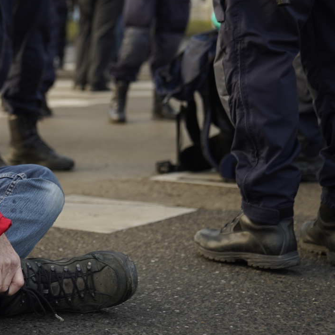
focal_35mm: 93
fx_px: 1018
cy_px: 104
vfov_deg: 18.6
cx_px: 1
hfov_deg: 18.2
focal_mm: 48
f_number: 2.8
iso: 125
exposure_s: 1/250
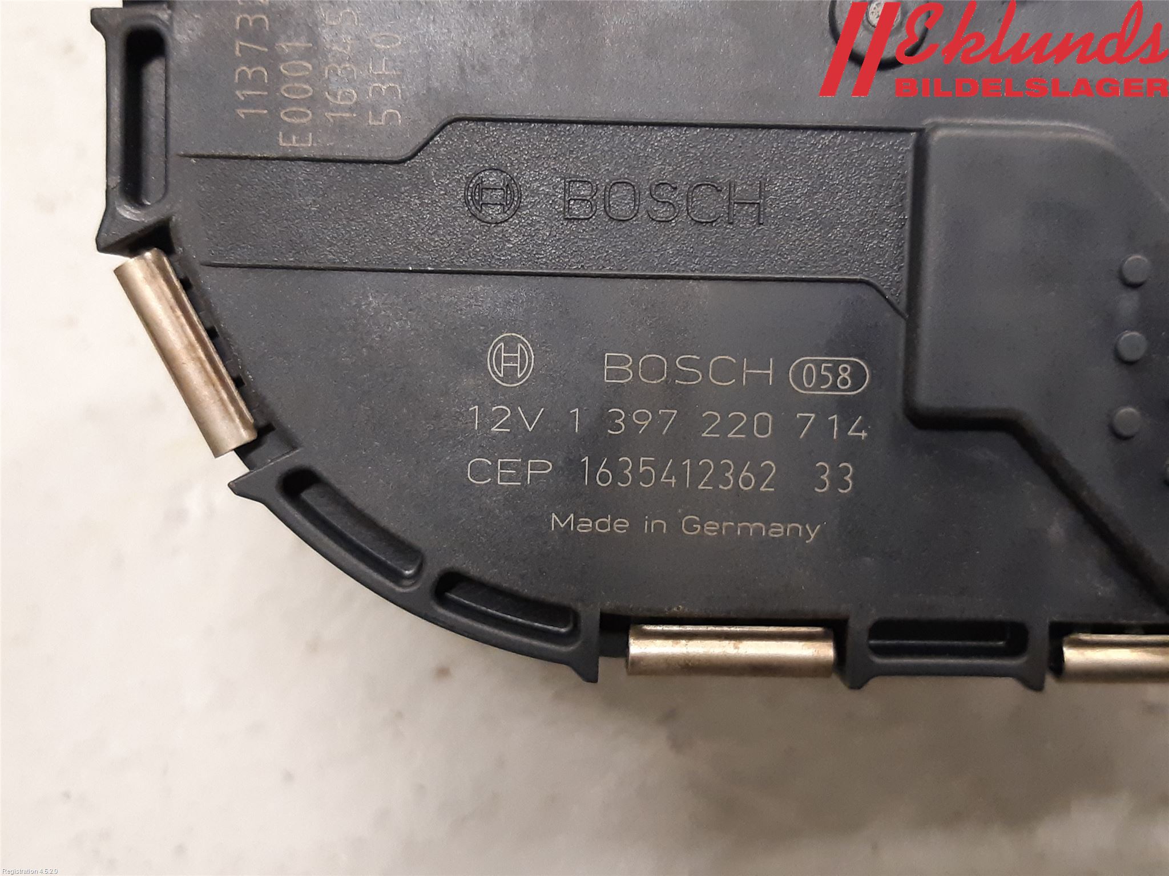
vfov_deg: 53.1
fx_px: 878
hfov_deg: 67.3
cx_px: 584
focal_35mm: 26
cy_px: 438
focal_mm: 3.93
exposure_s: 1/33
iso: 250
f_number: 1.7
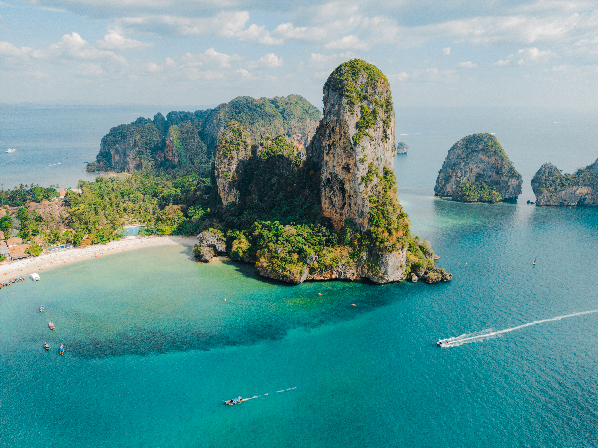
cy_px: 224
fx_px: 415
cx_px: 299
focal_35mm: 24
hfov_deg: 71.6
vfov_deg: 56.8
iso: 130
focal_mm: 6.72
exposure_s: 1/1600
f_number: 1.7
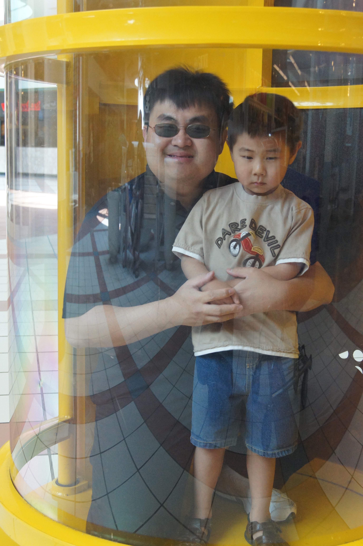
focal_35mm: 52
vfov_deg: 37.9
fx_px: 795
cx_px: 182
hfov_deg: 25.7
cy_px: 273
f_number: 6.3
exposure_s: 1/50
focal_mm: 35
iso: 1600
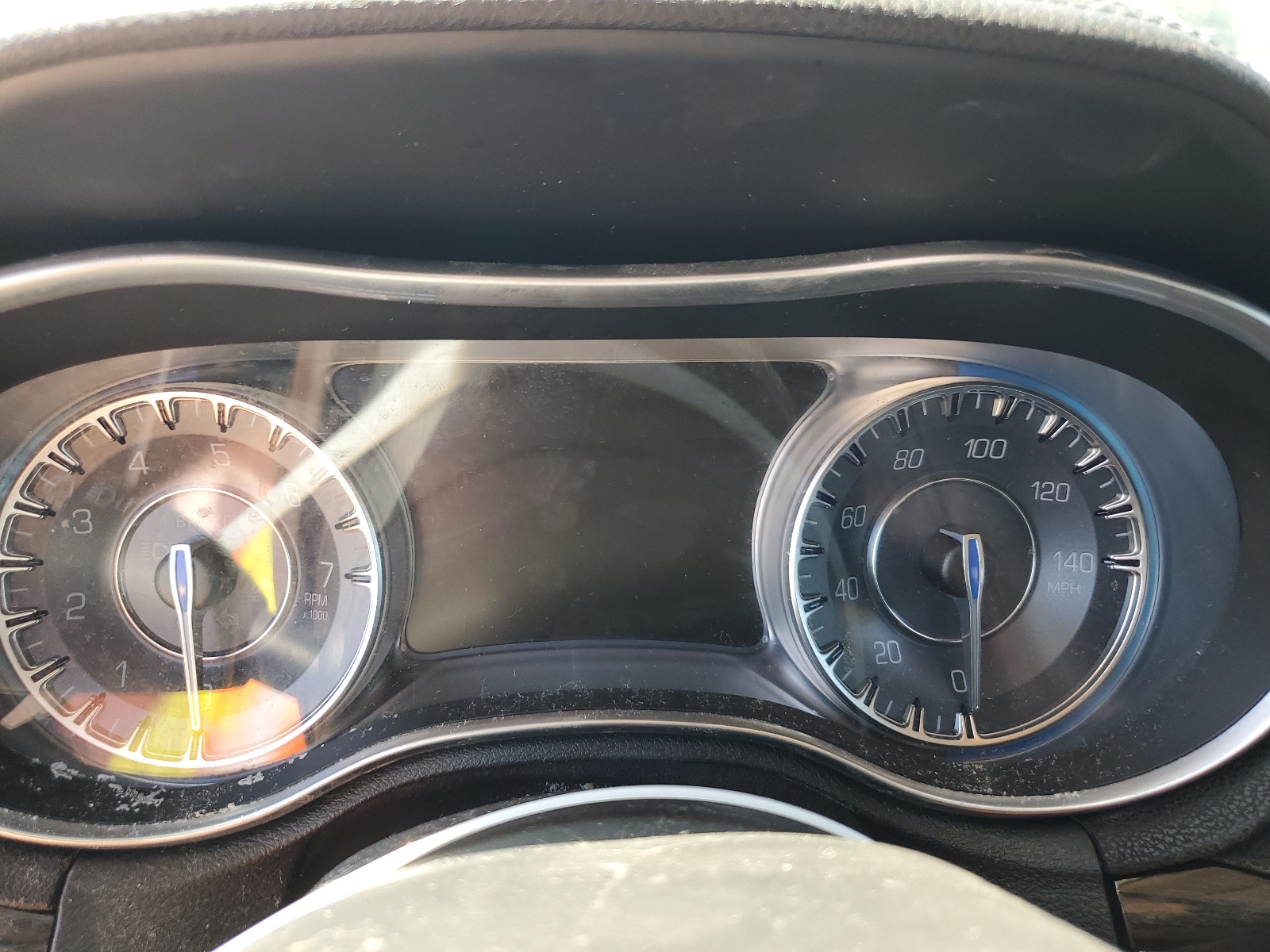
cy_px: 476
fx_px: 954
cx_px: 635
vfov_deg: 53.1
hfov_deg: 67.3
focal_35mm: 26
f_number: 1.5
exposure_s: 1/137
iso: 50
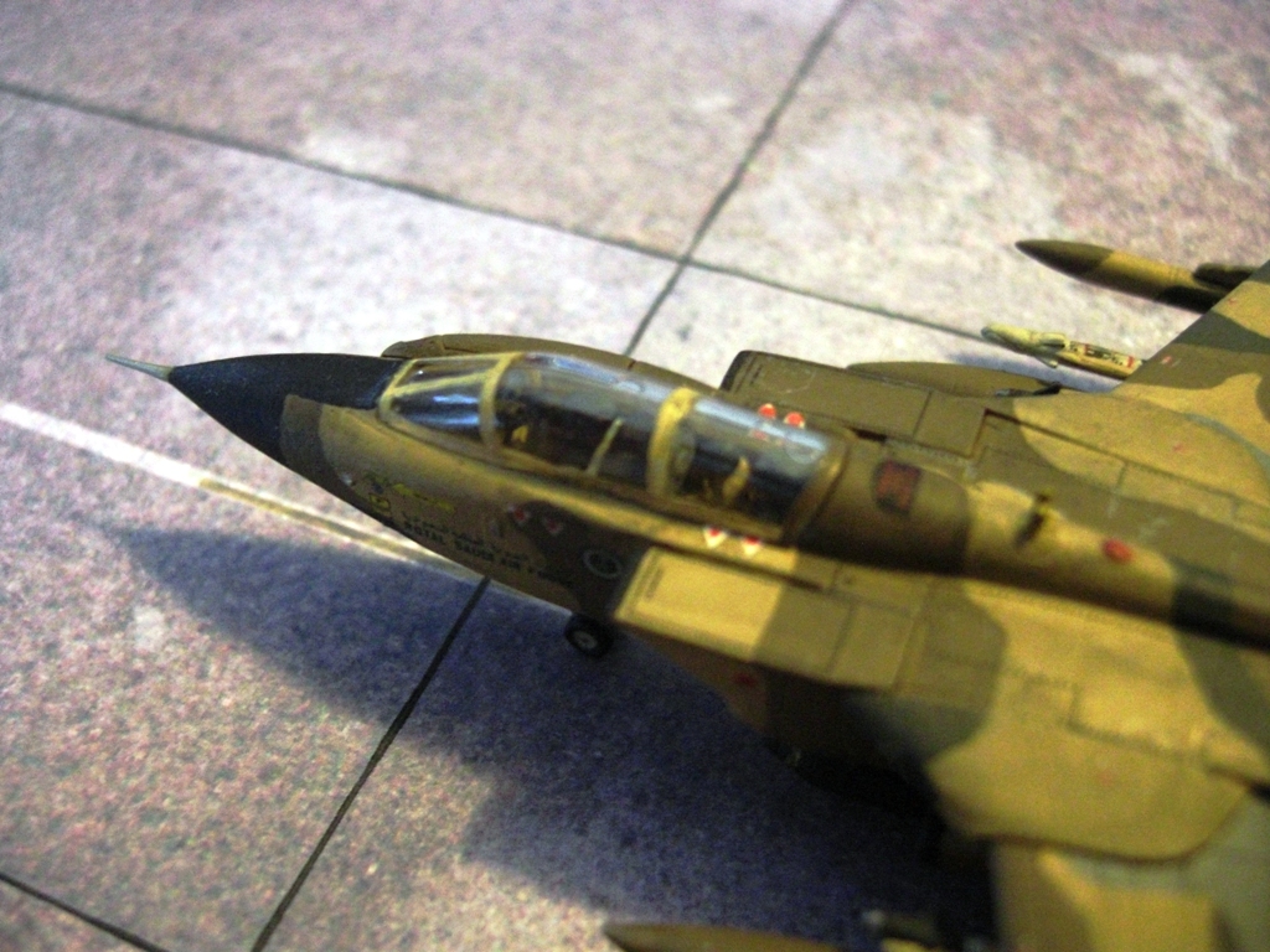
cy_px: 476
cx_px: 635
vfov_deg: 37.7
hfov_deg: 49.0
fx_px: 1394
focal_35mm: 38
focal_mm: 7.9
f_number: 2.8
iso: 800
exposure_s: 1/25
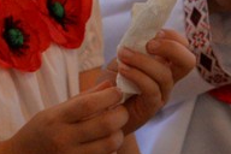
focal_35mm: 238
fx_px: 1527
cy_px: -61
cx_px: -85
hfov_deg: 8.5
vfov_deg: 5.7
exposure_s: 1/160
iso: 4000
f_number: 6.3
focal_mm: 38
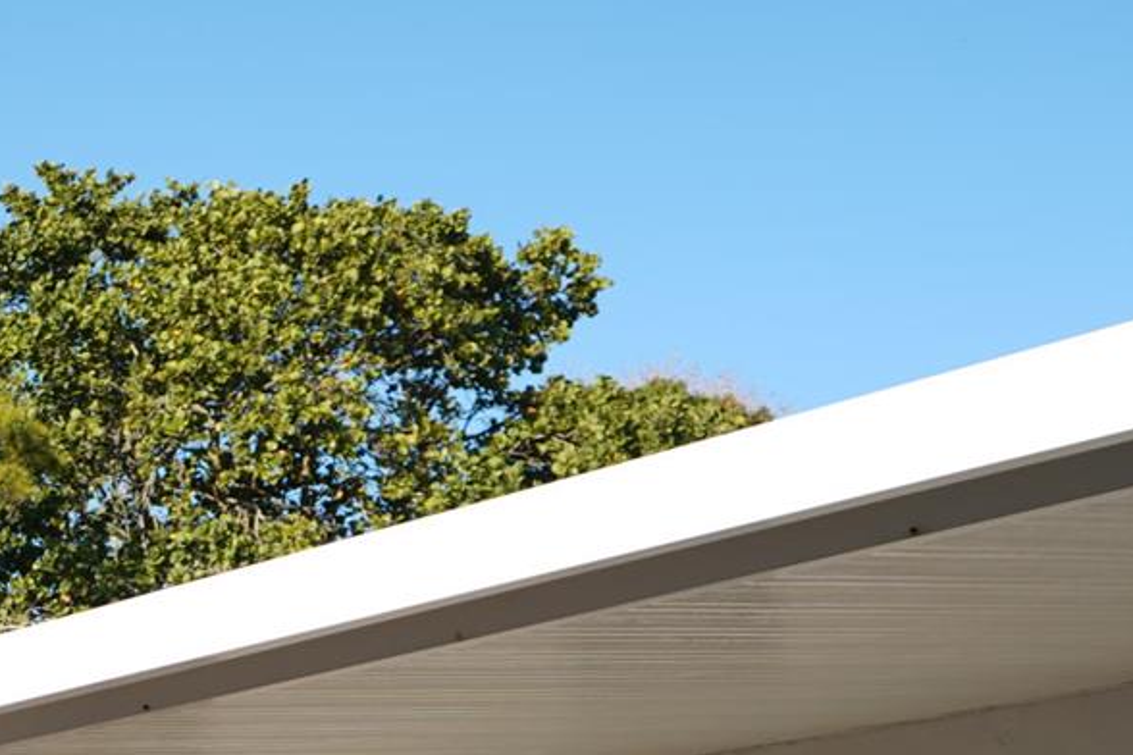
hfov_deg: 19.0
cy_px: 1028
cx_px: -266
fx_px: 3178
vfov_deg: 13.0
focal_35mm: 101
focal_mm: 29
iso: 50
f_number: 4
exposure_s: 1/320
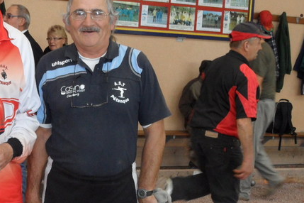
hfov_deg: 21.6
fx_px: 785
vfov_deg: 14.6
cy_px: 172
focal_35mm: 93
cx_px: 62
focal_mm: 6.5
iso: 200
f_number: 3.6
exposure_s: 1/45
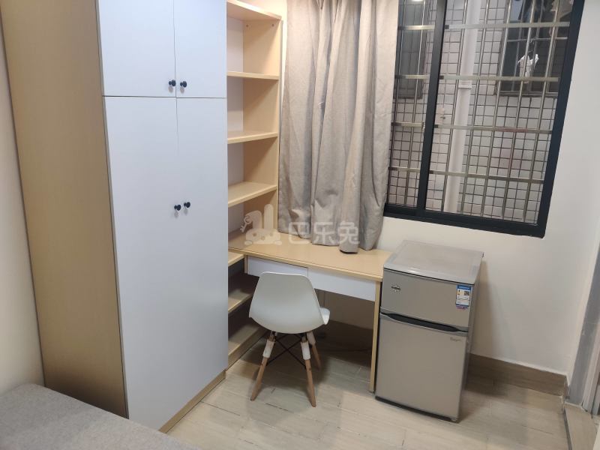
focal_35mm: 27
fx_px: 468
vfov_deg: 51.4
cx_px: 300
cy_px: 225
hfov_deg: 65.3
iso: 500
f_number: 1.75
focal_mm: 4.75
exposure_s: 1/50
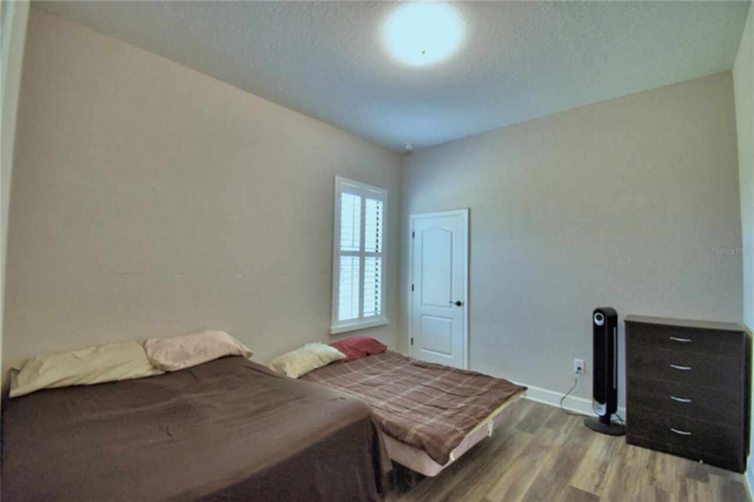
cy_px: 251
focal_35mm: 15
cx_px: 377
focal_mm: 10
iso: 400
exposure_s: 1/40
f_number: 4.5
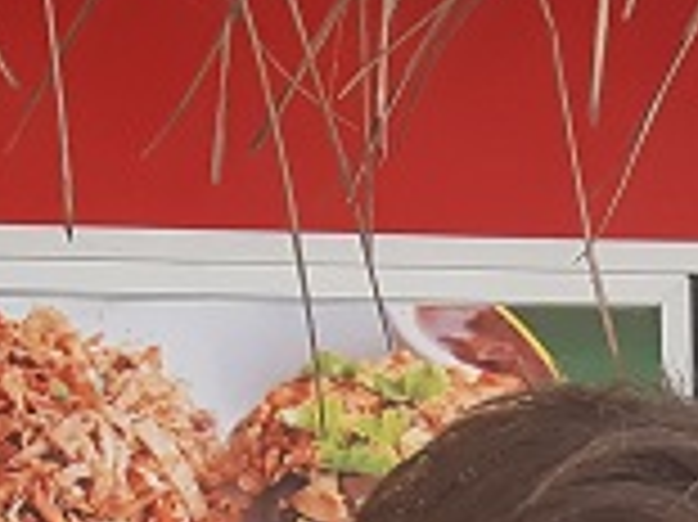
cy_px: 1618
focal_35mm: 171
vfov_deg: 7.5
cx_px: 653
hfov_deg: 11.5
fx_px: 3445
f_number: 1.7
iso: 100
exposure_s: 1/50
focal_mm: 3.93
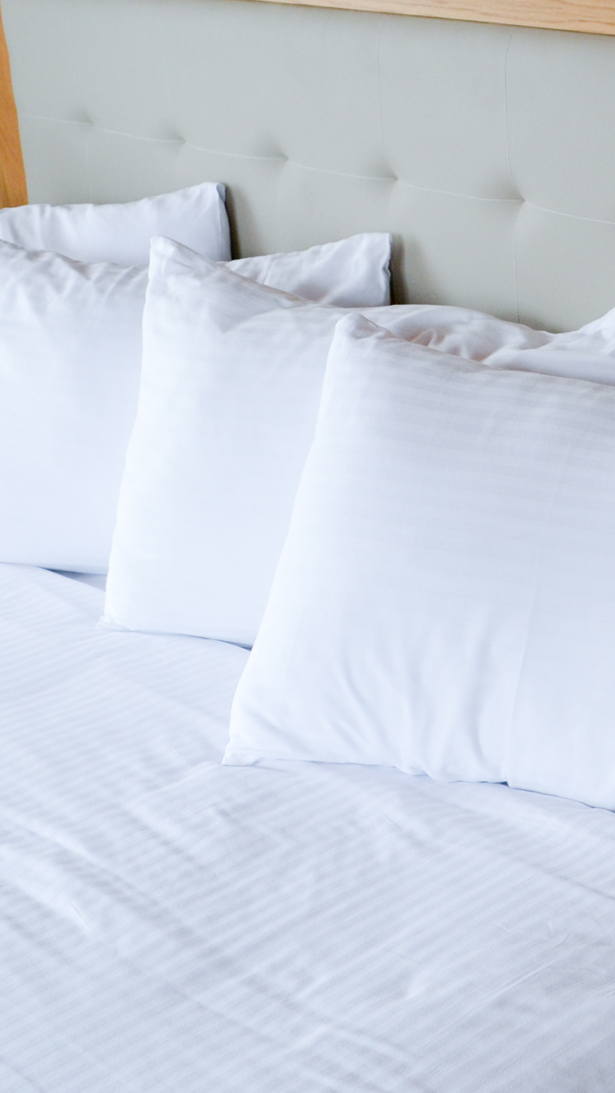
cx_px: 713
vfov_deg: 35.4
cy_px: 459
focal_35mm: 59
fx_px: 1710
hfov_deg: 19.4
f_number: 4
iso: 400
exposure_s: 1/60
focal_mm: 18
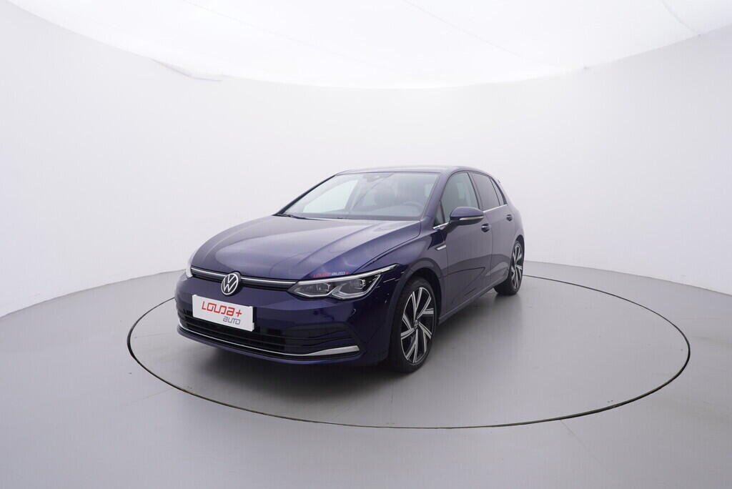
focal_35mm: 22
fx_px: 458
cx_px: 366
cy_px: 244
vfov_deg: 56.2
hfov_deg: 77.3
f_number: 5
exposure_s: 1/80
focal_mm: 15
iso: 200
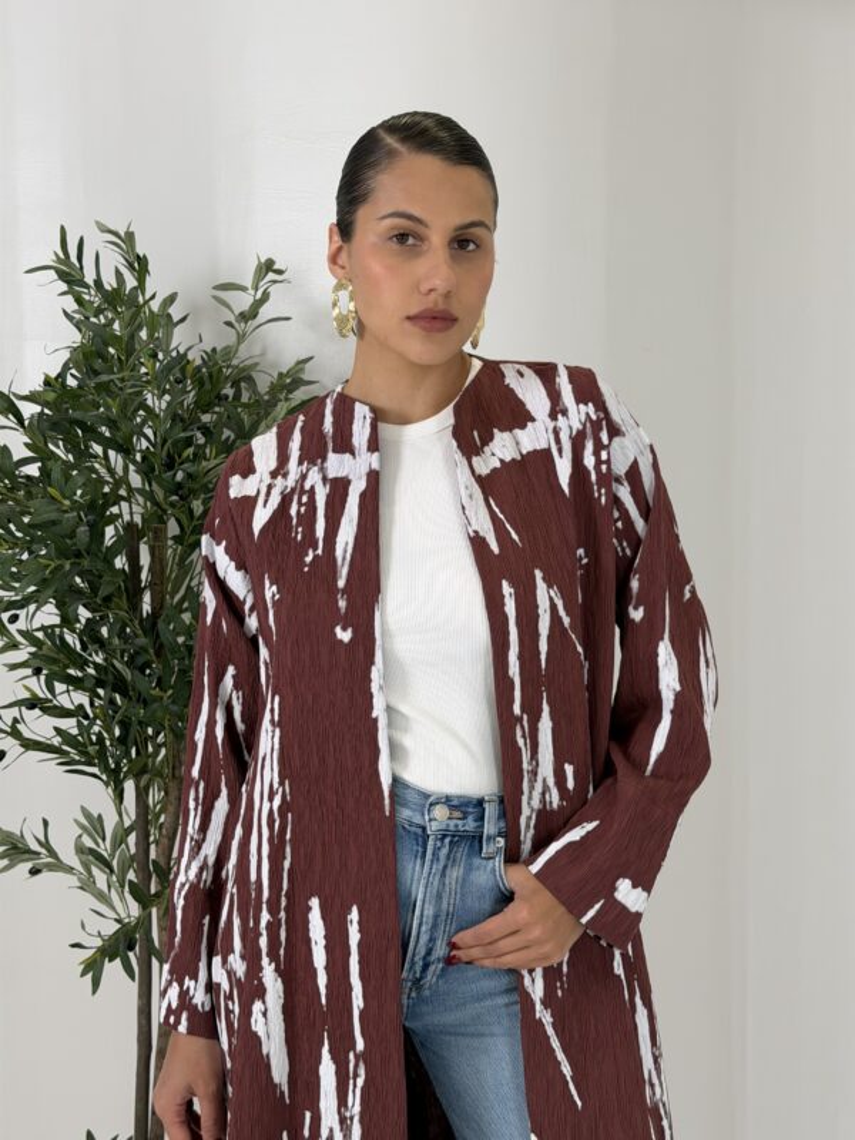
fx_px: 1581
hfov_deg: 30.3
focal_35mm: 48
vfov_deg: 39.7
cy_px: 570
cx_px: 428
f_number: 1.78
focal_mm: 6.76
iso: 64
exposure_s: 1/411
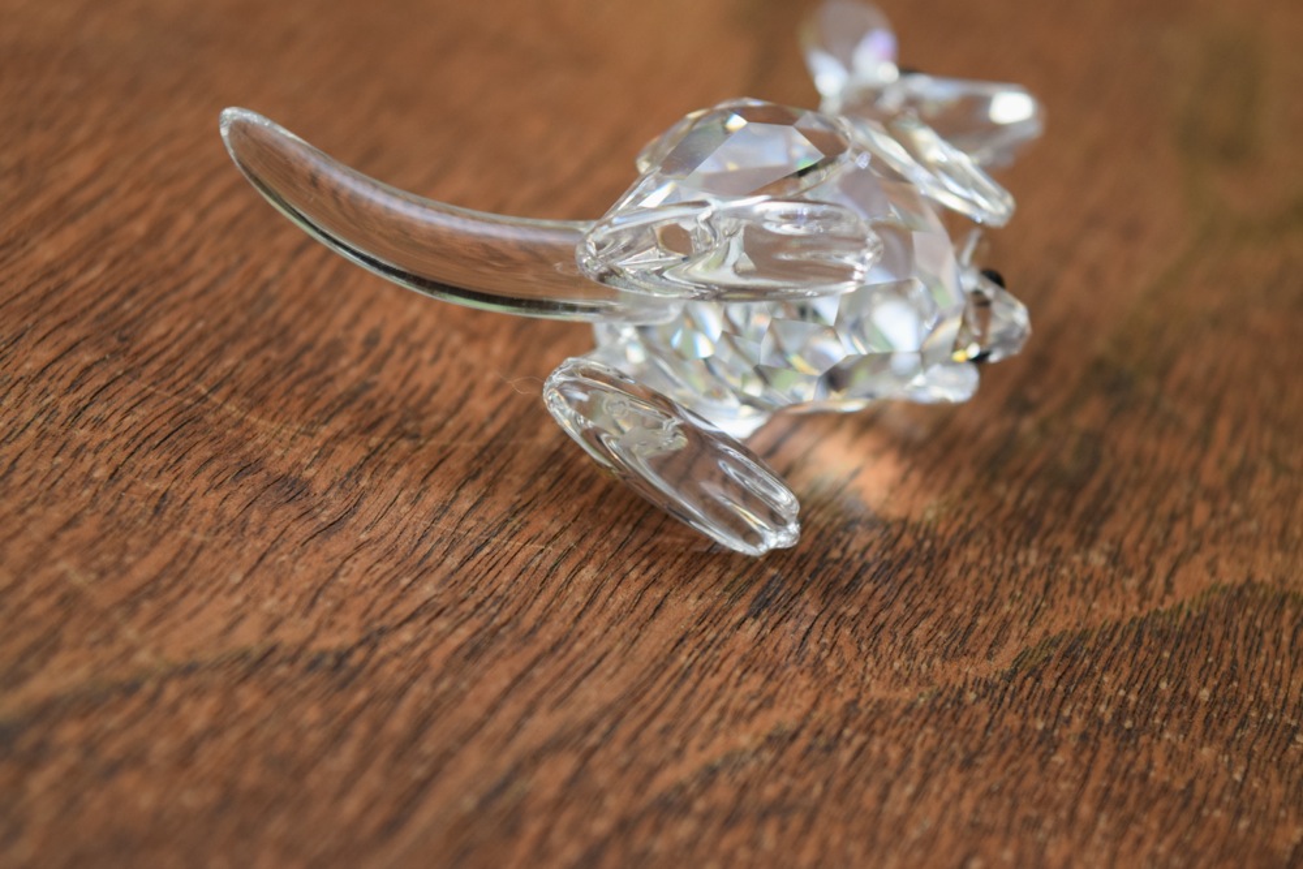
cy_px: 434
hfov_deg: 24.6
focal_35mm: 82
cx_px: 652
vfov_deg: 16.6
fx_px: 2986
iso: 800
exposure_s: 1/60
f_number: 5.6
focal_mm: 55
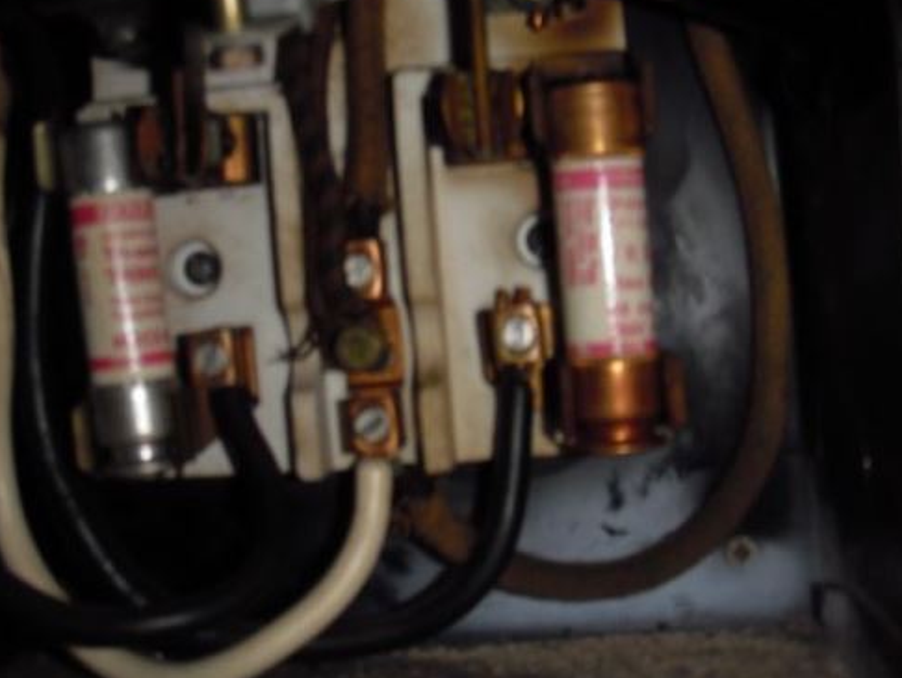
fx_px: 1173
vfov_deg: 32.1
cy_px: 284
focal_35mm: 45
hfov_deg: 42.0
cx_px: 408
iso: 125
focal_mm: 6.7
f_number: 3.5
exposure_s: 1/30
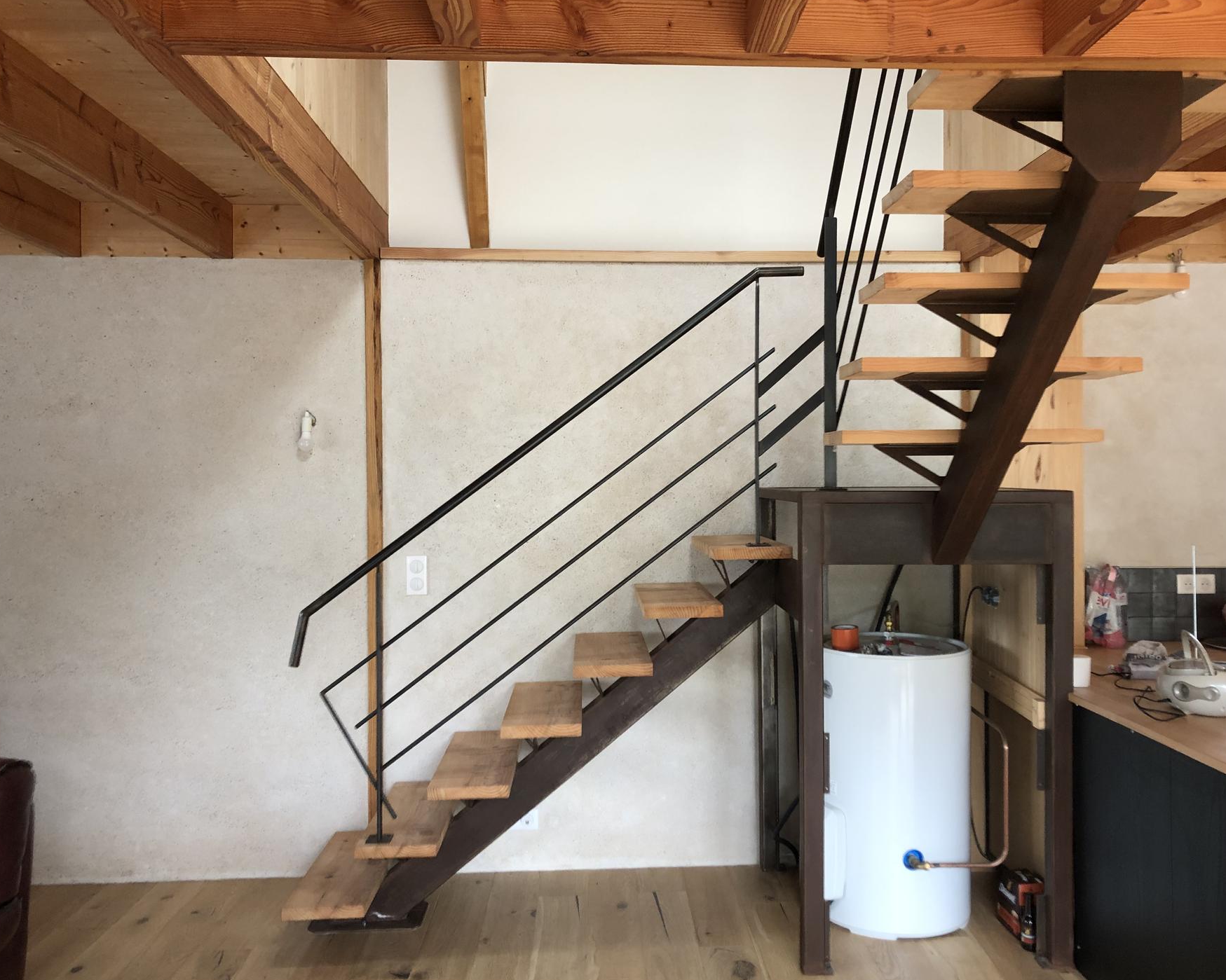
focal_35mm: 30
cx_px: 651
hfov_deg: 58.7
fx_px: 1088
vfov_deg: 48.5
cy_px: 486
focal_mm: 3.99
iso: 32
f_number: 1.8
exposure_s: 1/30
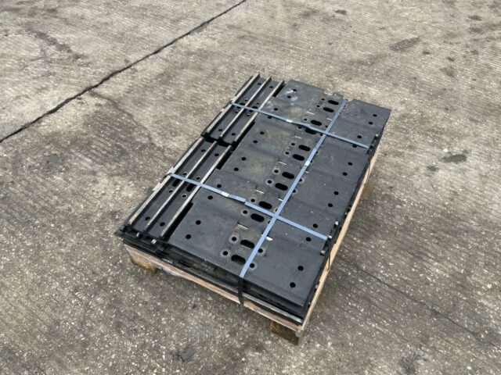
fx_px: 420
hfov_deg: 61.7
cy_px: 188
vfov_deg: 48.2
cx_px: 250
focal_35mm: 29
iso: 25
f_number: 1.8
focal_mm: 3
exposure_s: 1/122
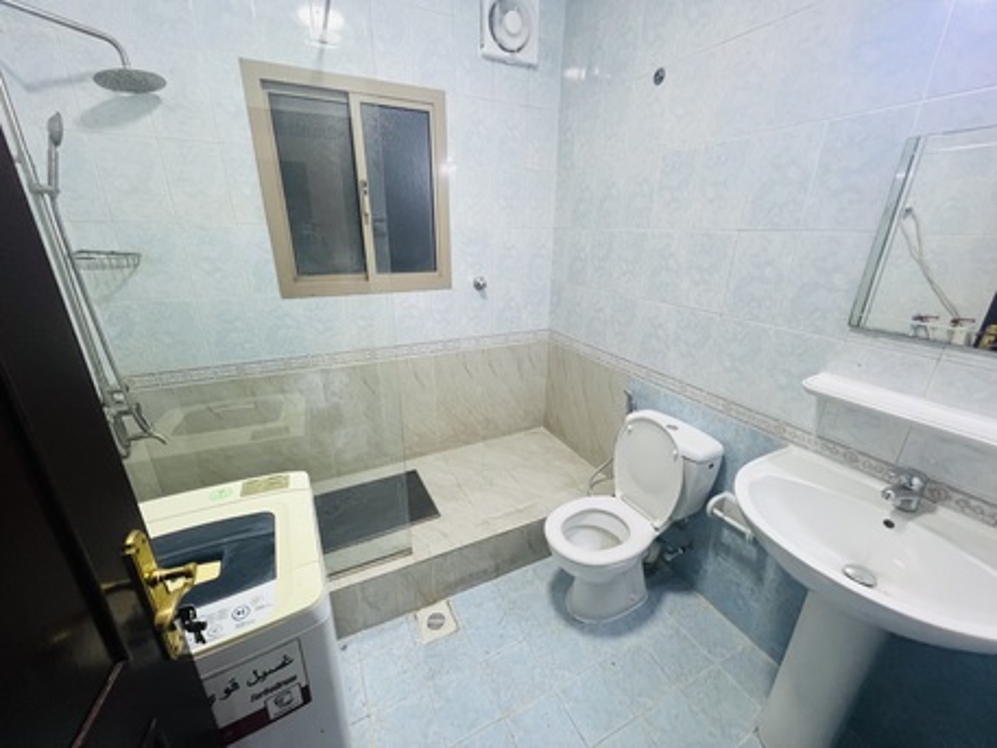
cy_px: 374
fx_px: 375
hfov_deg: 106.2
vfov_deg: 89.9
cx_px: 498
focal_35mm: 13
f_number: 1.8
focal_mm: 1.57
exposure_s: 1/100
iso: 250
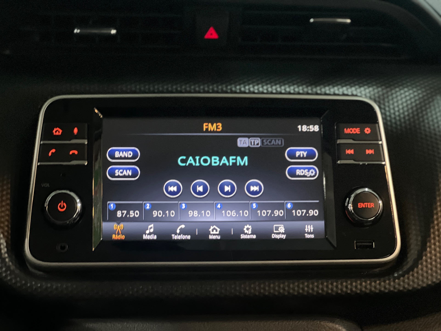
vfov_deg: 19.1
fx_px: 981
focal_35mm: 77
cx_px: 220
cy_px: 166
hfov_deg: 25.3
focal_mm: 9
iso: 800
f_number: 2.8
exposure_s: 1/15
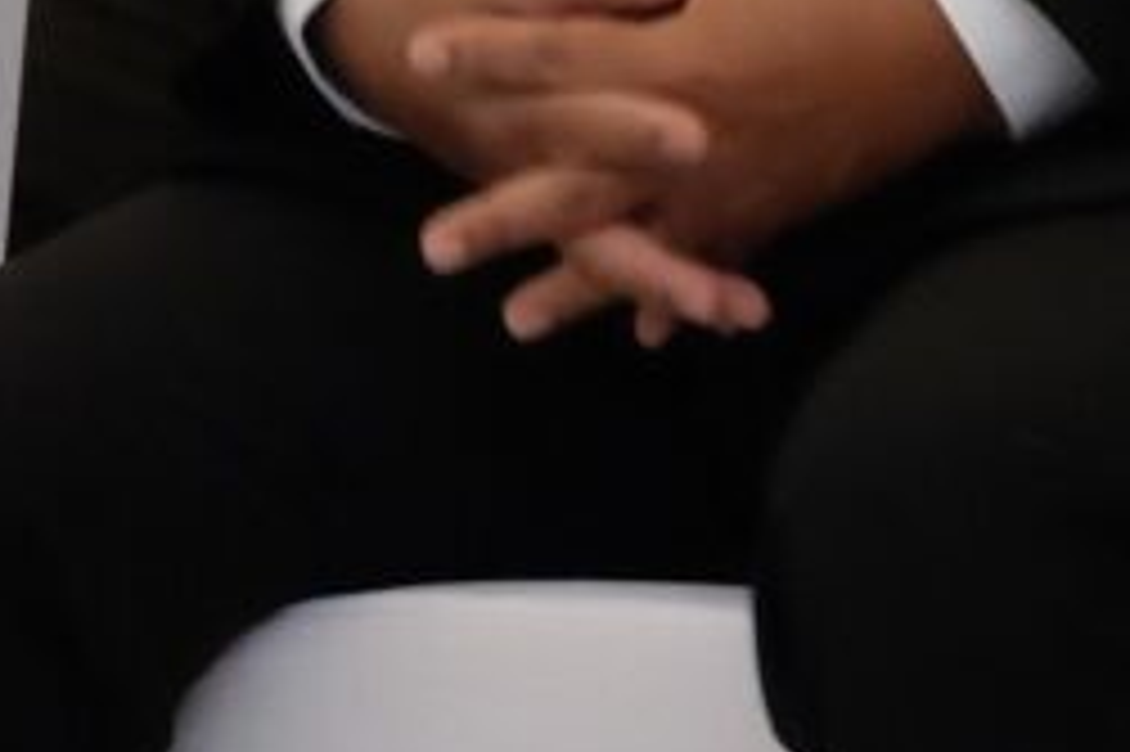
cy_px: -734
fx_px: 27478
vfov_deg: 1.6
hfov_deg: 2.3
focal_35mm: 876
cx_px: 1967
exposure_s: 1/60
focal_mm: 95.4
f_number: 5.4
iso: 3200
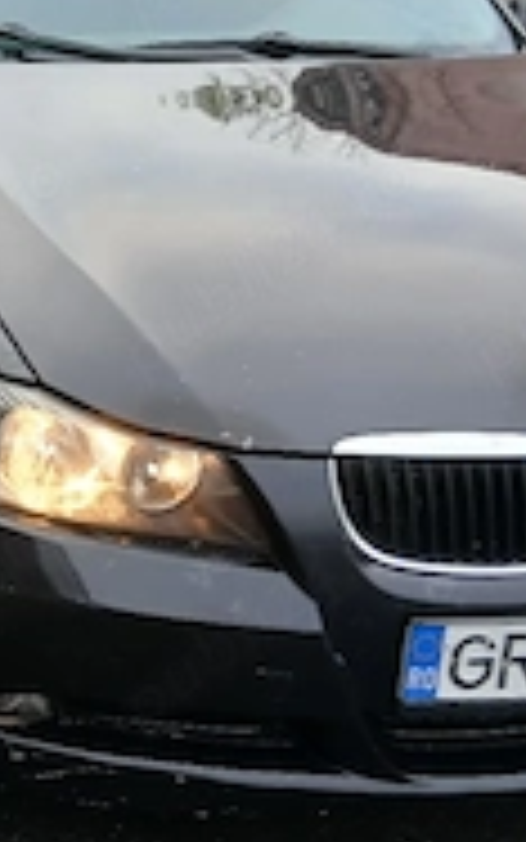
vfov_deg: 34.4
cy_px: 320
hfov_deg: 21.3
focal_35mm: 59
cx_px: 9
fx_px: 1352
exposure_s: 1/50.3
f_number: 1.8
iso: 25
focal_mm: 3.98
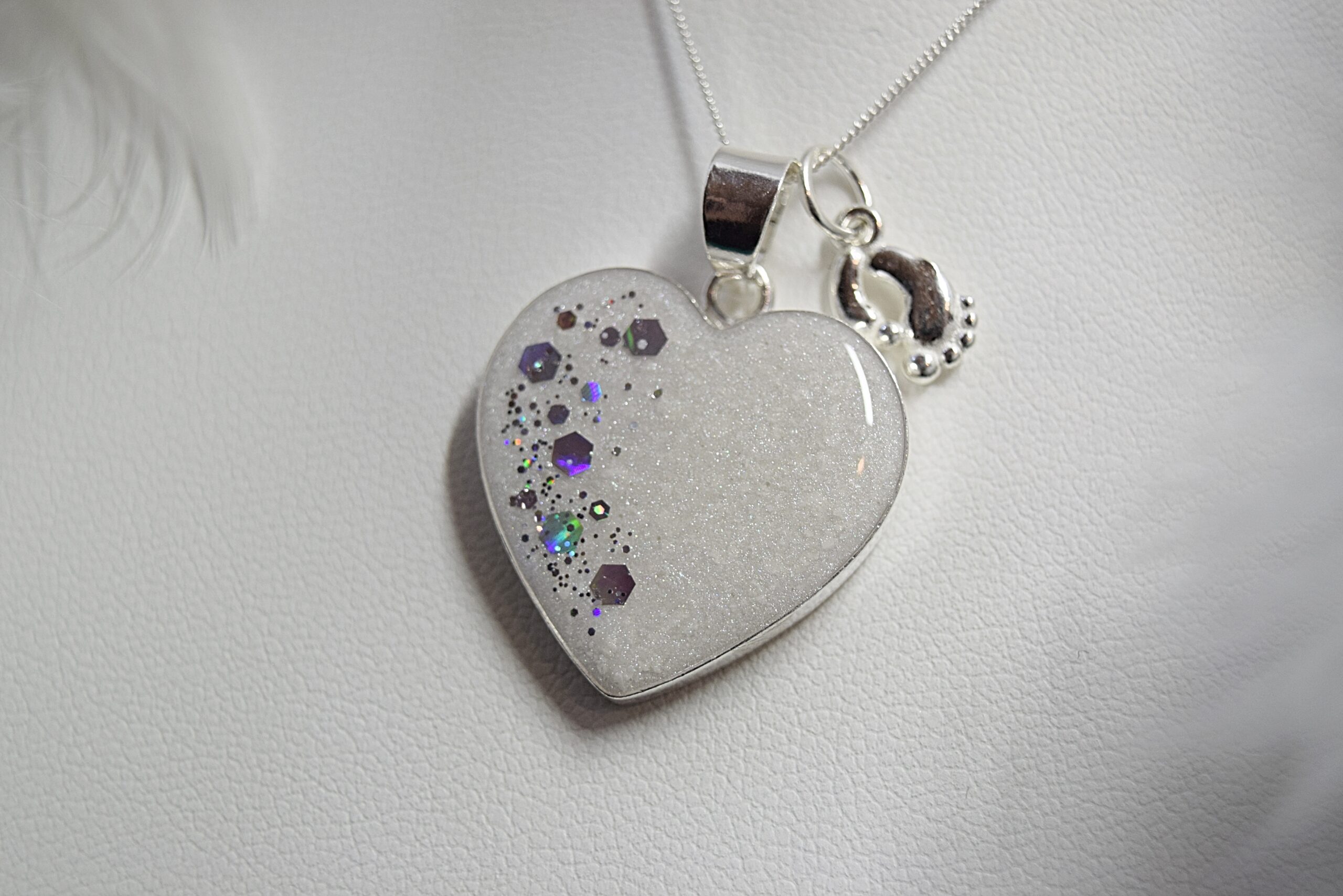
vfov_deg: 25.1
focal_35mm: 54
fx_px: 2014
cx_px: 672
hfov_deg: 36.9
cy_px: 448
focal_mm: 36
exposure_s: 1/125
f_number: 5.6
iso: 400
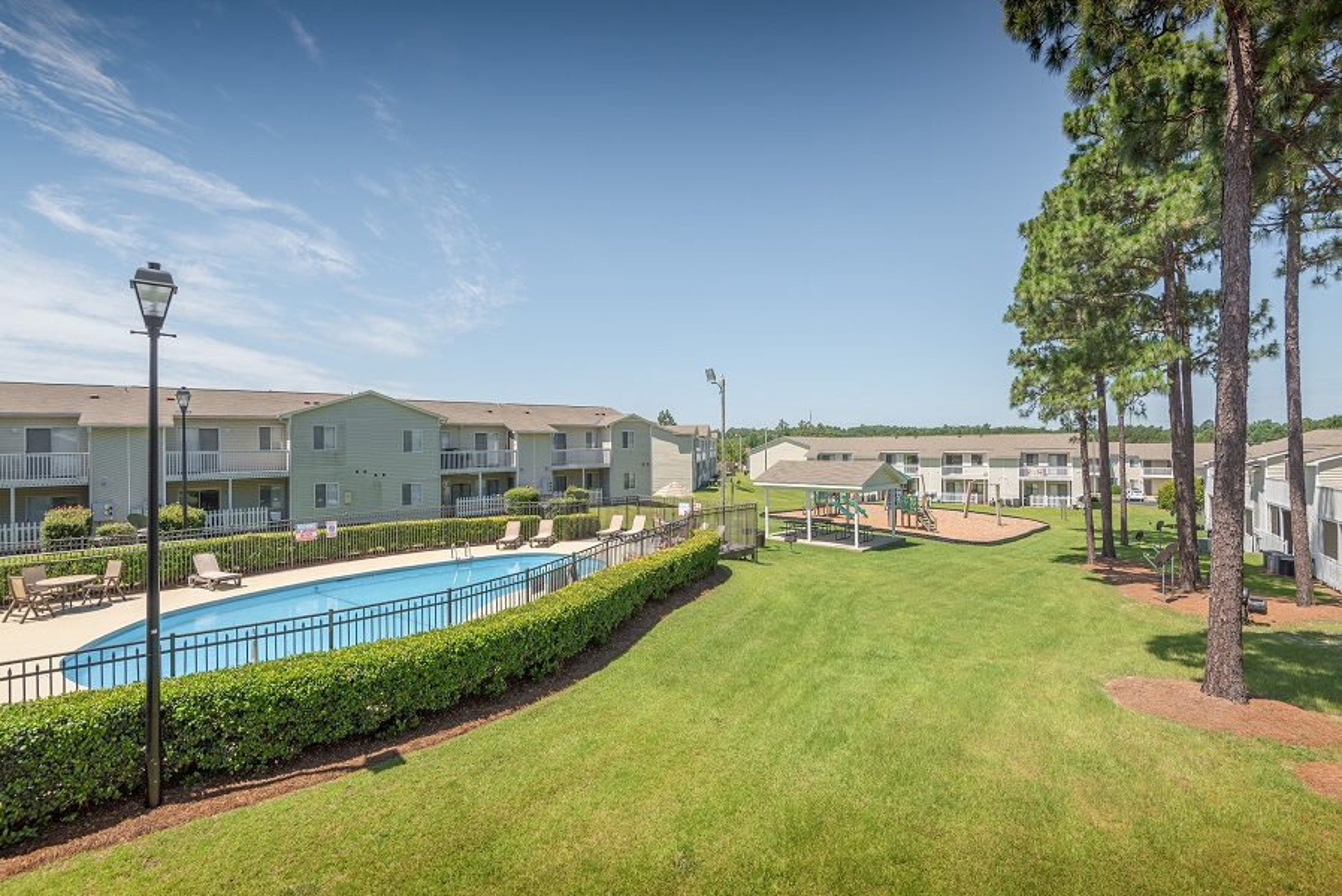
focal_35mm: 16
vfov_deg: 73.8
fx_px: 597
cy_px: 448
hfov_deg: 96.7
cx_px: 671
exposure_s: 1/1000
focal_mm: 16
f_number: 7.1
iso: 200
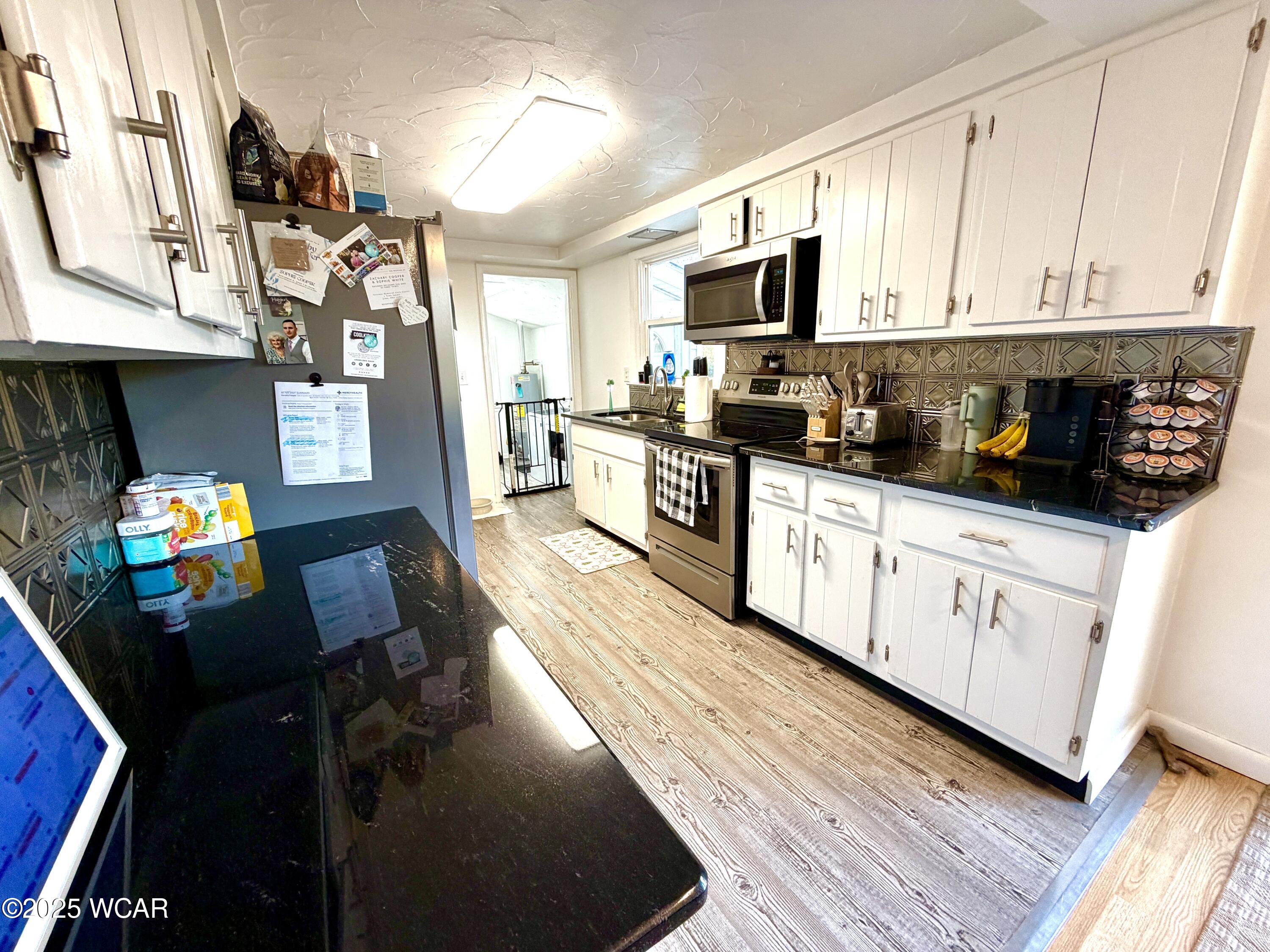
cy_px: 476
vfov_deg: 85.7
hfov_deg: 102.1
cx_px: 635
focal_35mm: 14
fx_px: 514
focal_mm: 2.22
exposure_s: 1/60
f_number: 2.2
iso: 160
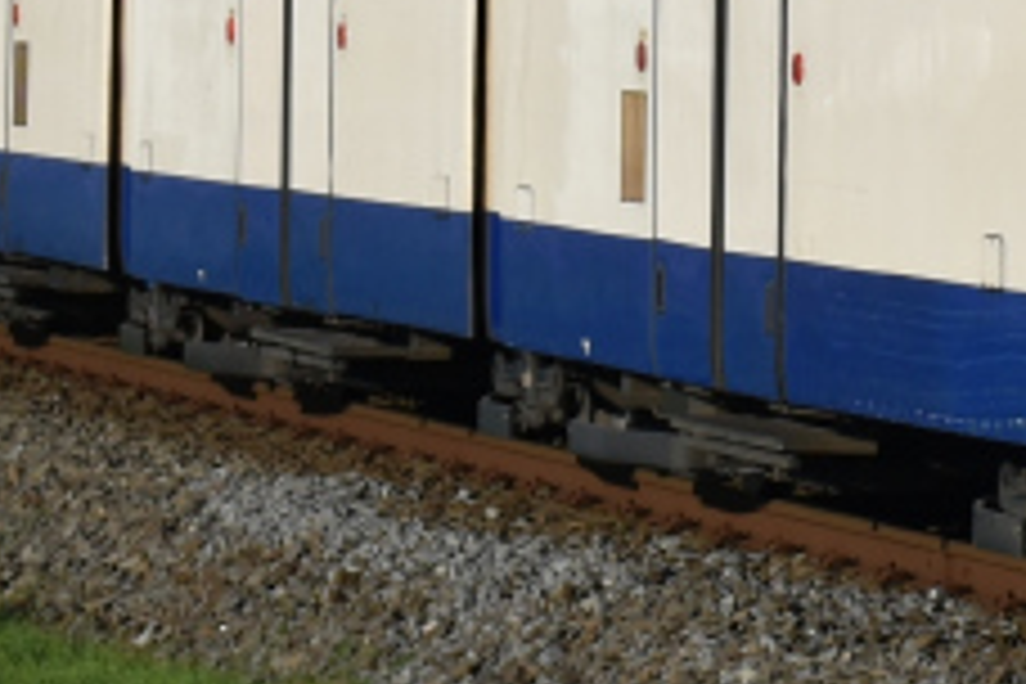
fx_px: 9746
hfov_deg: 6.0
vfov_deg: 4.0
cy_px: -745
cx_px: 1202
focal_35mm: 342
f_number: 8
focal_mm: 40
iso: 100
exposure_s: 1/640
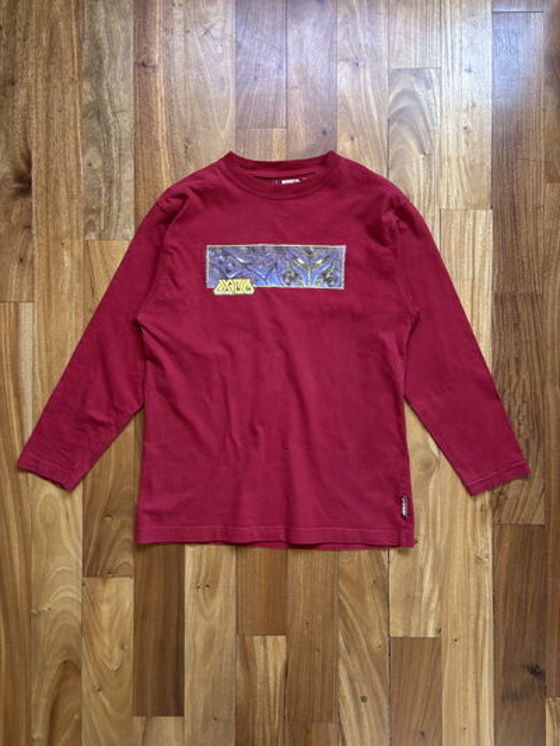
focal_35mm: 26
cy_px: 373
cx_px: 280
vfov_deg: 67.3
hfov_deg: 53.1
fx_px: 561
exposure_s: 1/60
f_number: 1.6
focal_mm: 5.96
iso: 200
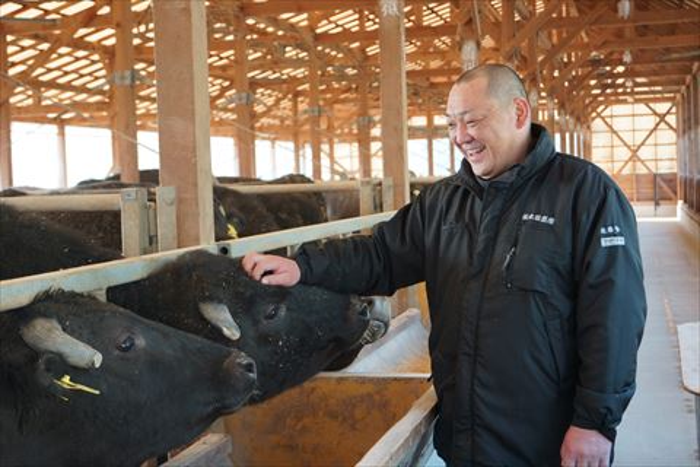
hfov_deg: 37.9
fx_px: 1021
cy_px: 234
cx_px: 350
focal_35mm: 52
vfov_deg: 25.8
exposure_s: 1/60
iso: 400
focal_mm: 35
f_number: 5
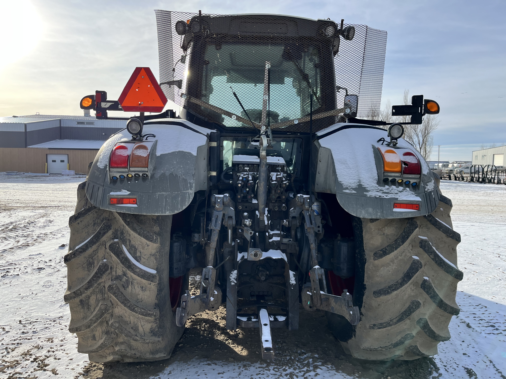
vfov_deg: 53.1
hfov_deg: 67.3
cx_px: 253
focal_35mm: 26
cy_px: 190
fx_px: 380
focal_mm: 5.1
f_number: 1.6
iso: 50
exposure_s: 1/2513
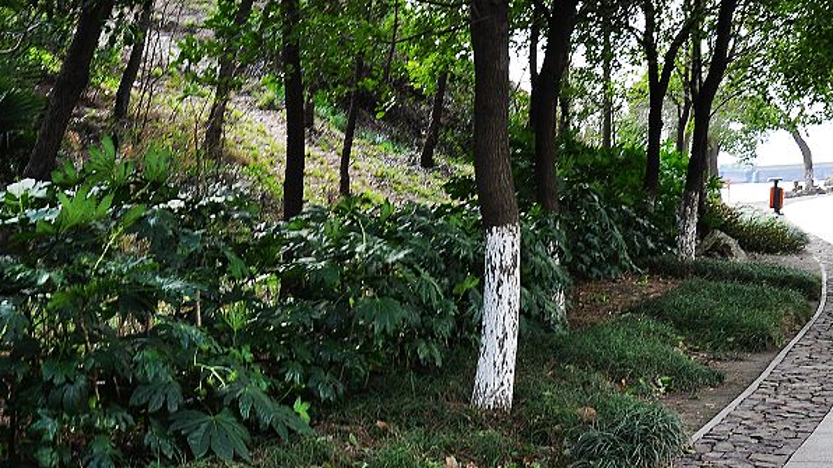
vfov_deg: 18.3
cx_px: 591
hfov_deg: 31.6
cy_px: 237
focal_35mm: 66
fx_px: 1455
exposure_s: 1/25
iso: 200
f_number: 11
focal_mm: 25
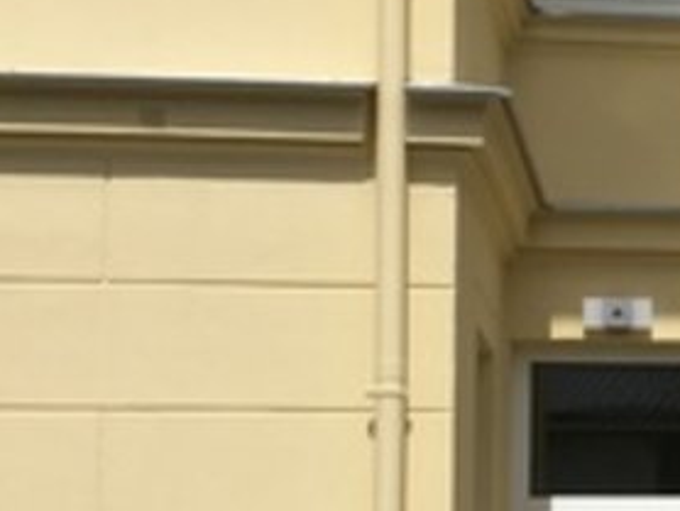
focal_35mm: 125
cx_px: 1189
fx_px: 2458
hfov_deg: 14.1
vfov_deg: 11.8
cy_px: 399
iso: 25
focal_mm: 4.15
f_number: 2.2
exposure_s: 1/4525
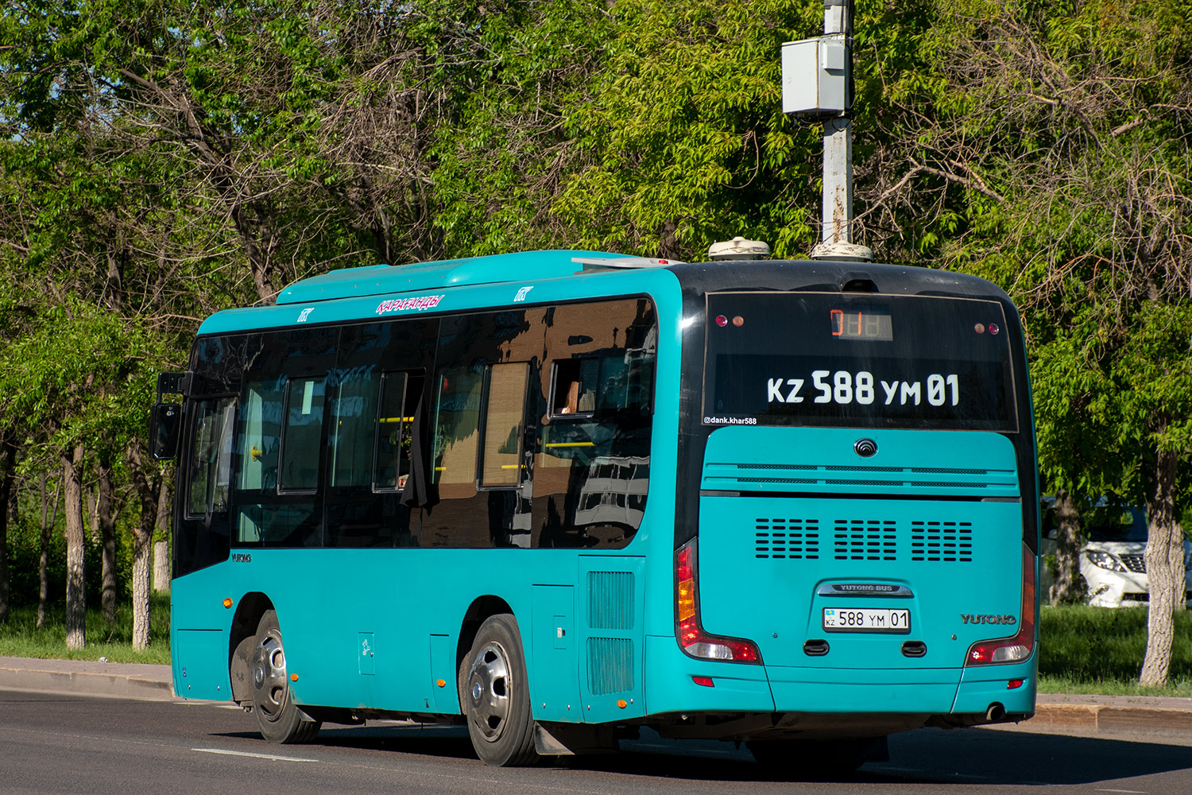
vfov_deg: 10.8
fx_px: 4221
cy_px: 398
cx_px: 596
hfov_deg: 16.1
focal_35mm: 128
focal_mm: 85
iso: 100
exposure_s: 1/640
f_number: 5.3
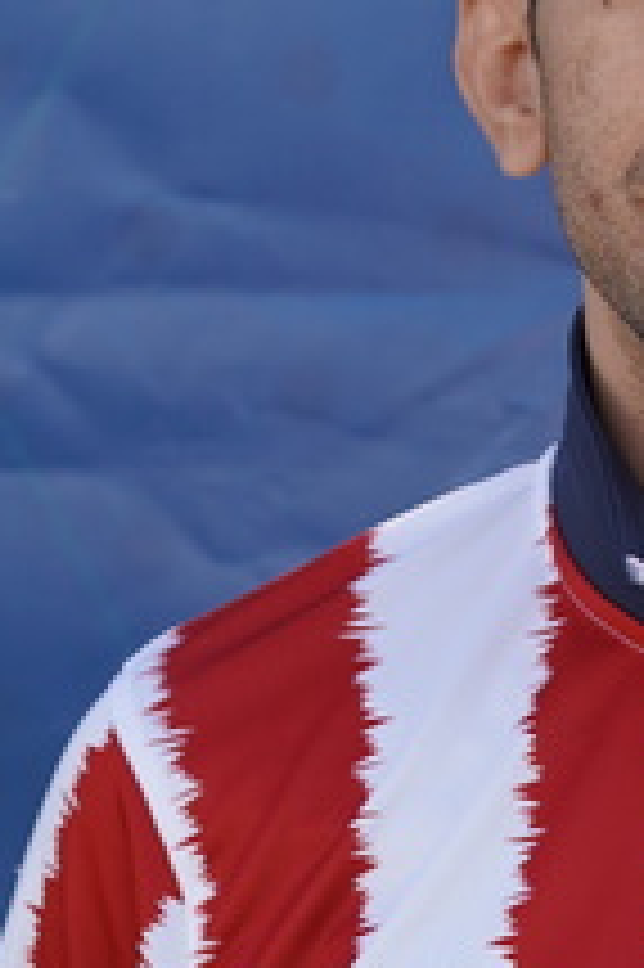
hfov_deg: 3.1
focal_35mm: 447
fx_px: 12013
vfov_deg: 4.6
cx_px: 833
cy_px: 756
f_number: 4
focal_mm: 120
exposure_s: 1/250
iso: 100
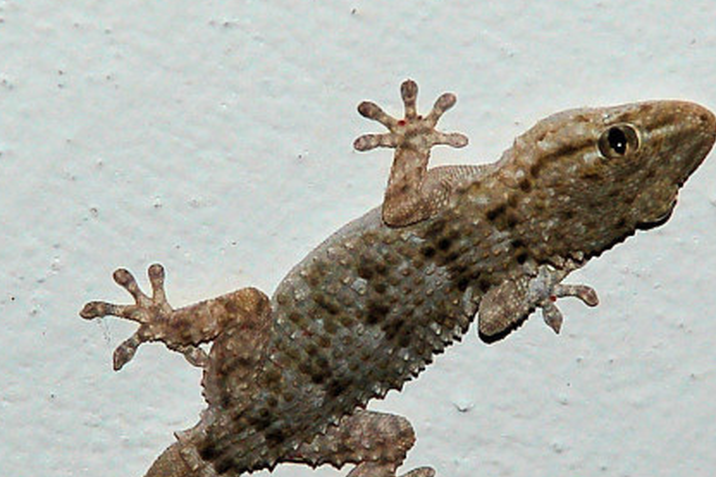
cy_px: 392
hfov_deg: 3.6
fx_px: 11471
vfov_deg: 2.4
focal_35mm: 577
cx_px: 404
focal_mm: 200
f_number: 8
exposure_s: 1/60
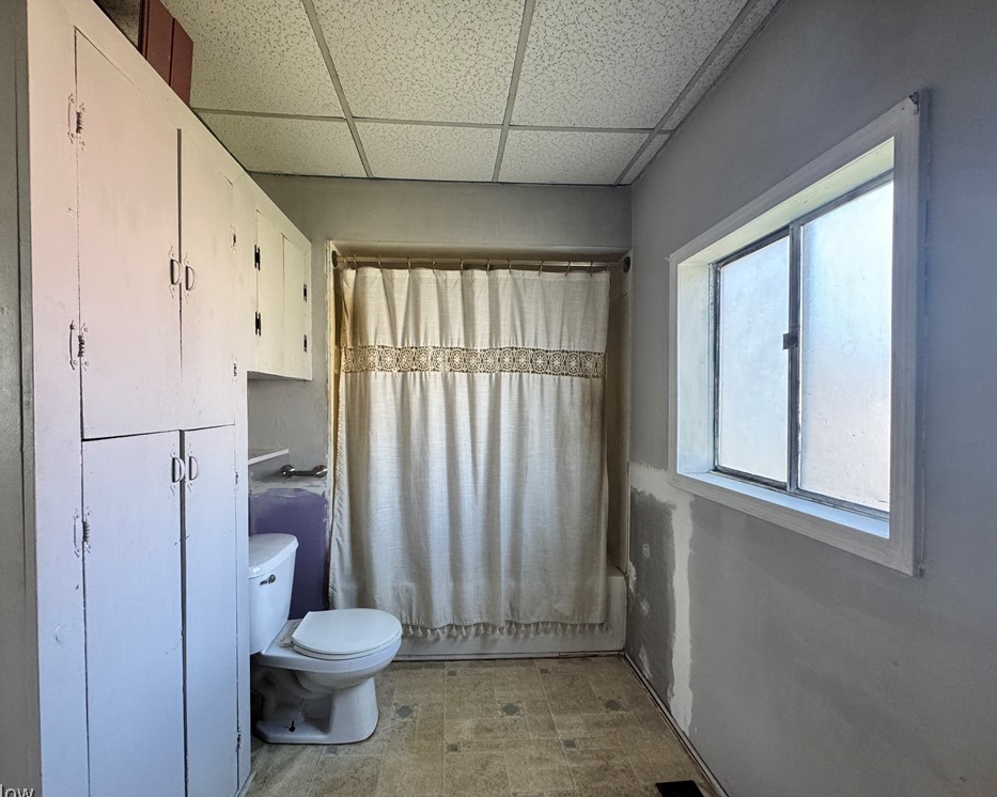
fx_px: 443
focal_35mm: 15
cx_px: 476
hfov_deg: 96.7
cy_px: 407
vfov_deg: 84.0
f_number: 2.2
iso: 250
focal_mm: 2.22
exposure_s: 1/99
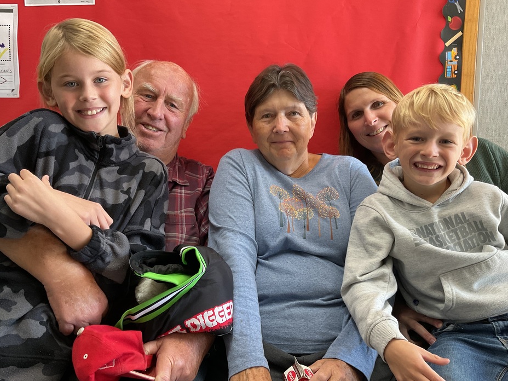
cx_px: 246
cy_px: 203
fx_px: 470
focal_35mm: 32
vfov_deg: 44.1
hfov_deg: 56.8
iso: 64
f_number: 1.8
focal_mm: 3
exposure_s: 1/60
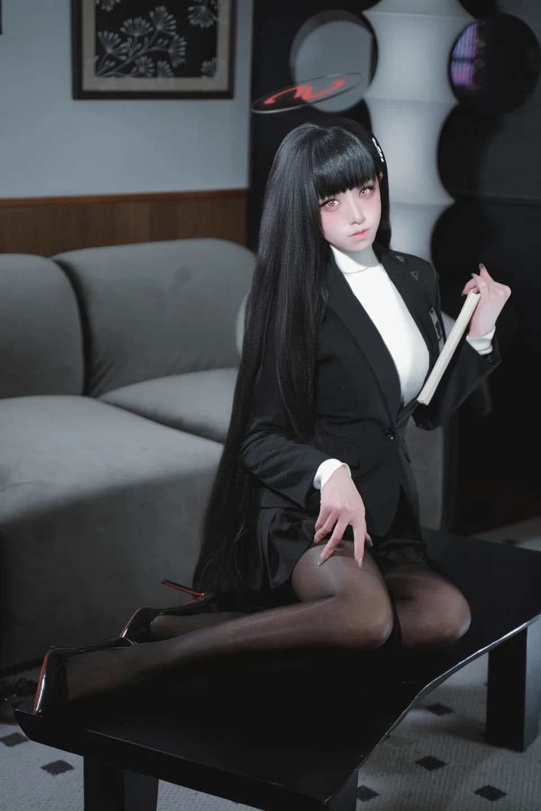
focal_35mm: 65
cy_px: 406
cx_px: 270
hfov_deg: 20.9
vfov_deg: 31.0
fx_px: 1465
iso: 1250
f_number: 2.8
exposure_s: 1/100
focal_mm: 65
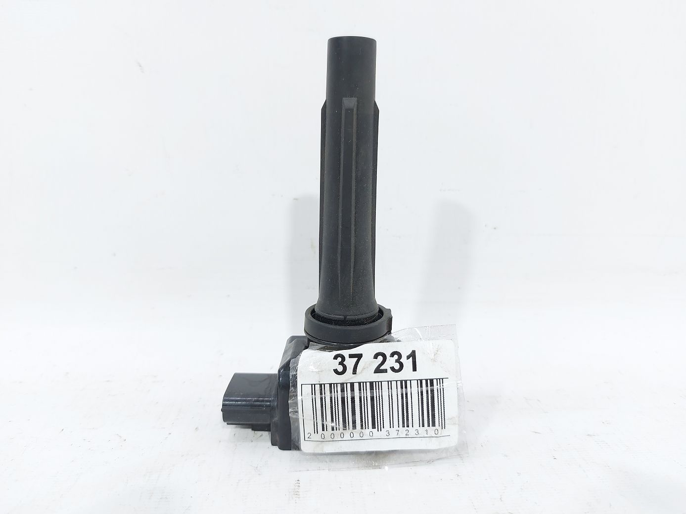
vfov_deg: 56.8
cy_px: 257
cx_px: 343
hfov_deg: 71.6
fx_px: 476
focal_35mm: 24
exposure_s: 1/50
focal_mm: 5.23
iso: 80
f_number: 1.8
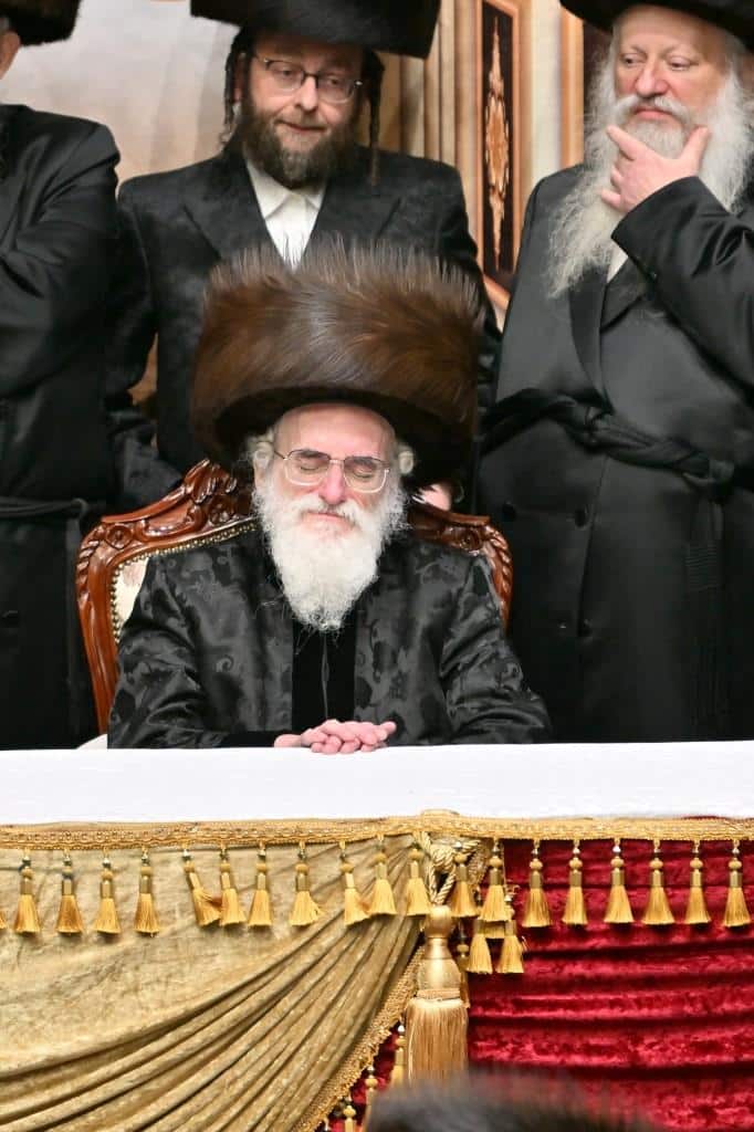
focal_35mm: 300
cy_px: 566
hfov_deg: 4.6
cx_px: 377
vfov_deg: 6.9
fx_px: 9431
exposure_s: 1/160
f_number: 2.8
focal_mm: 200
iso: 400
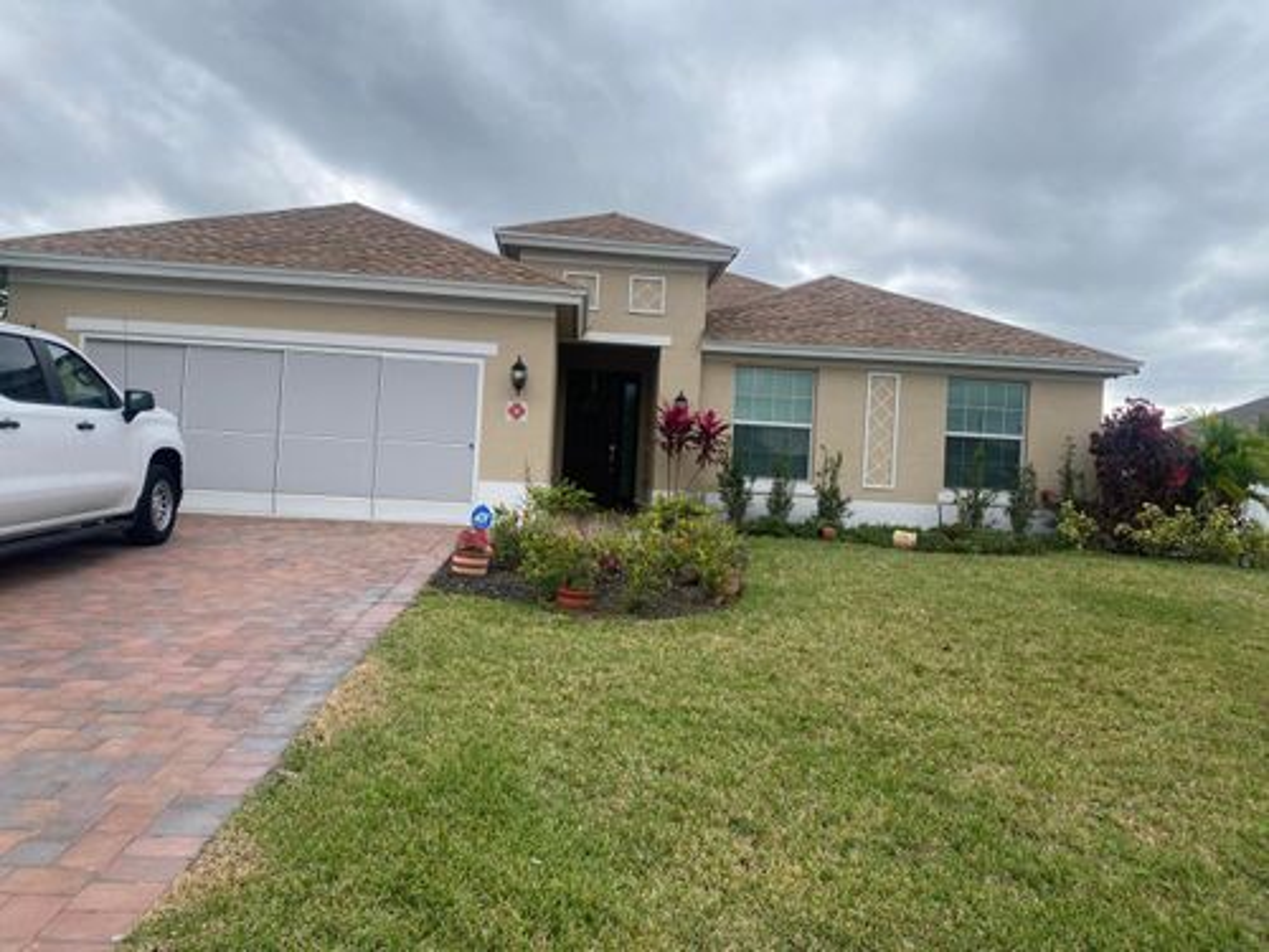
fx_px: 953
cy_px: 476
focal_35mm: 26
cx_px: 634
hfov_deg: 67.3
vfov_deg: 53.1
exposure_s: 1/2410
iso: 32
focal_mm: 4.25
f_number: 1.8
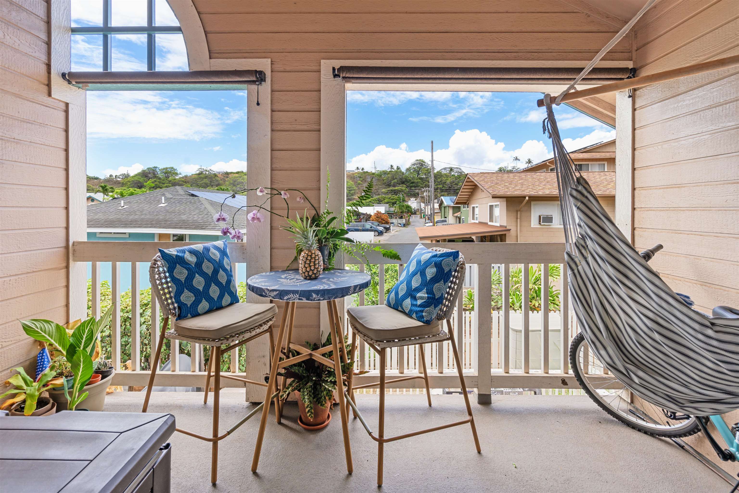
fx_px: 328
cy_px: 246
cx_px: 370
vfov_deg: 73.7
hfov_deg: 96.7
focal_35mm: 16
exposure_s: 1/30
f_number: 9
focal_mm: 16
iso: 100
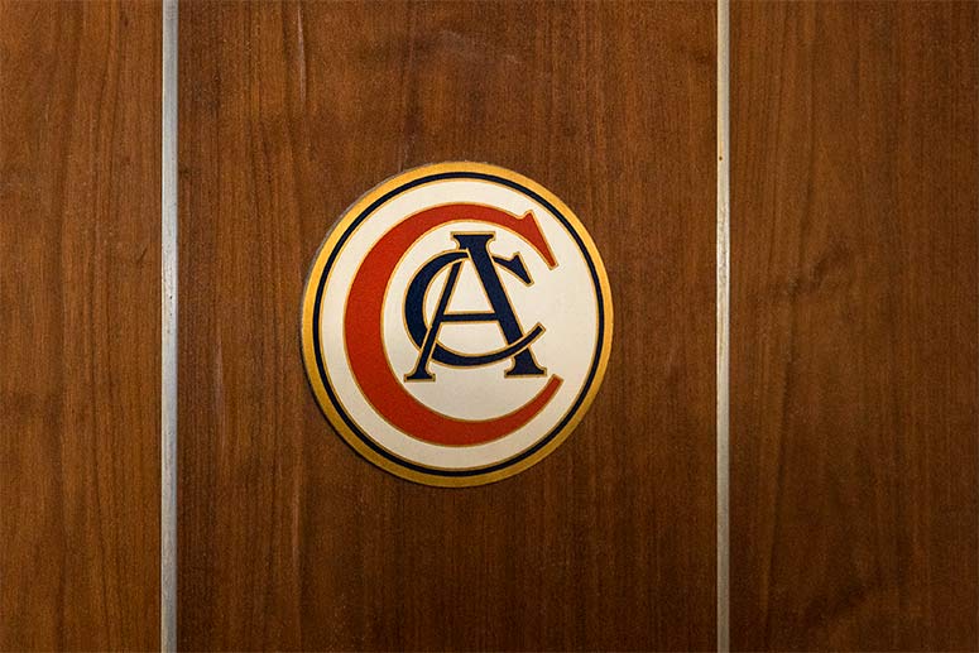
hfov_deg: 28.8
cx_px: 490
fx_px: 1904
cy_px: 326
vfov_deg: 19.5
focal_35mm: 70
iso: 1250
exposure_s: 1/80
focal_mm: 70
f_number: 5
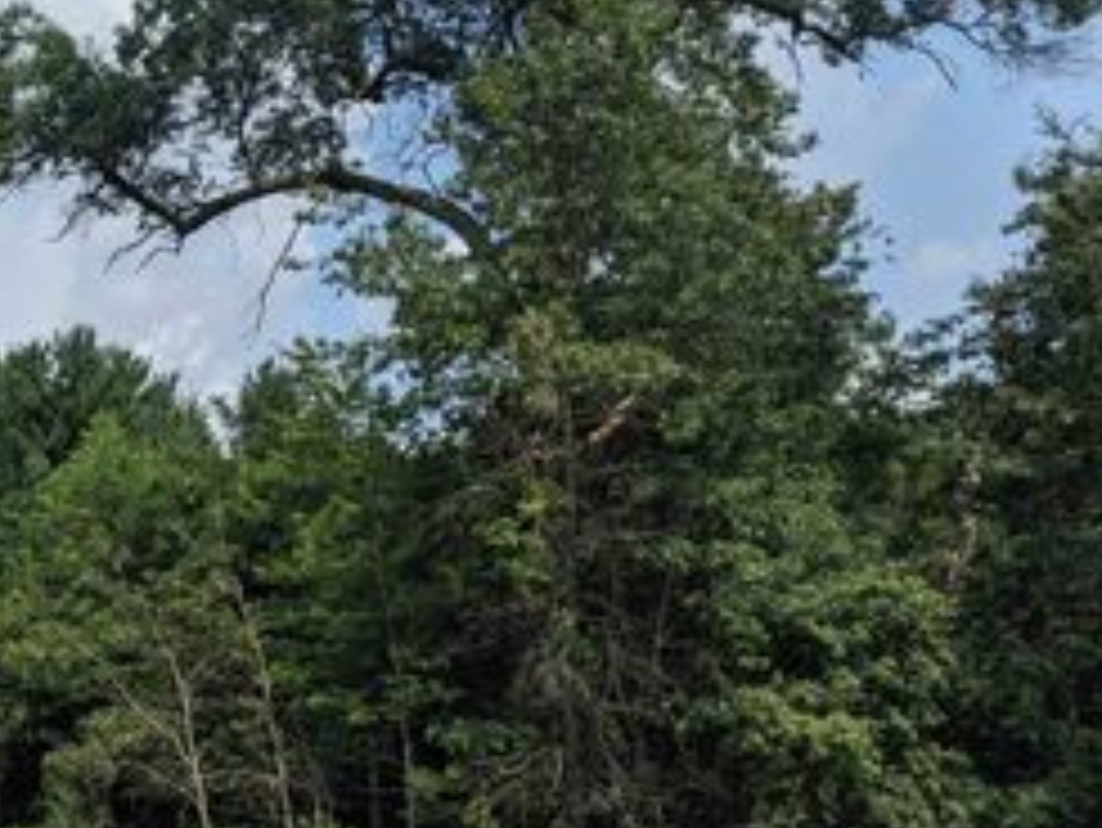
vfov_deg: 26.3
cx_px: -4
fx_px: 1752
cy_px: 587
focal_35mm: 55
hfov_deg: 32.1
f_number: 1.73
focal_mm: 4.38
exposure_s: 1/3906
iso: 66
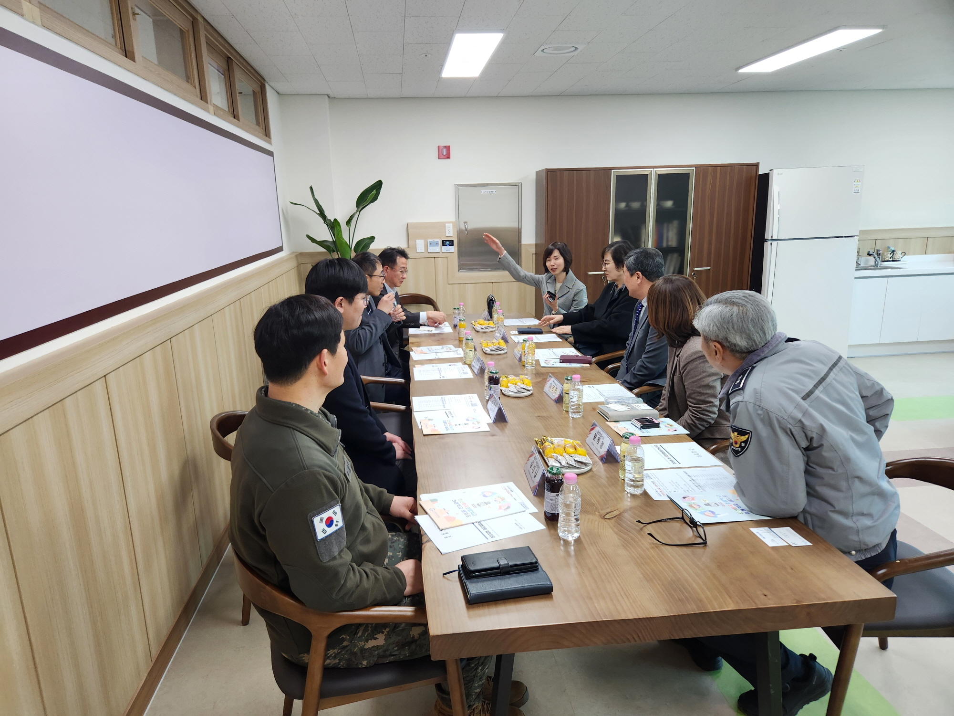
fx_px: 634
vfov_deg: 58.9
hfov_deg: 73.9
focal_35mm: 23
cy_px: 358
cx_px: 477
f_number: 1.8
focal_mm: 5.4
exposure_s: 1/120
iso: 160
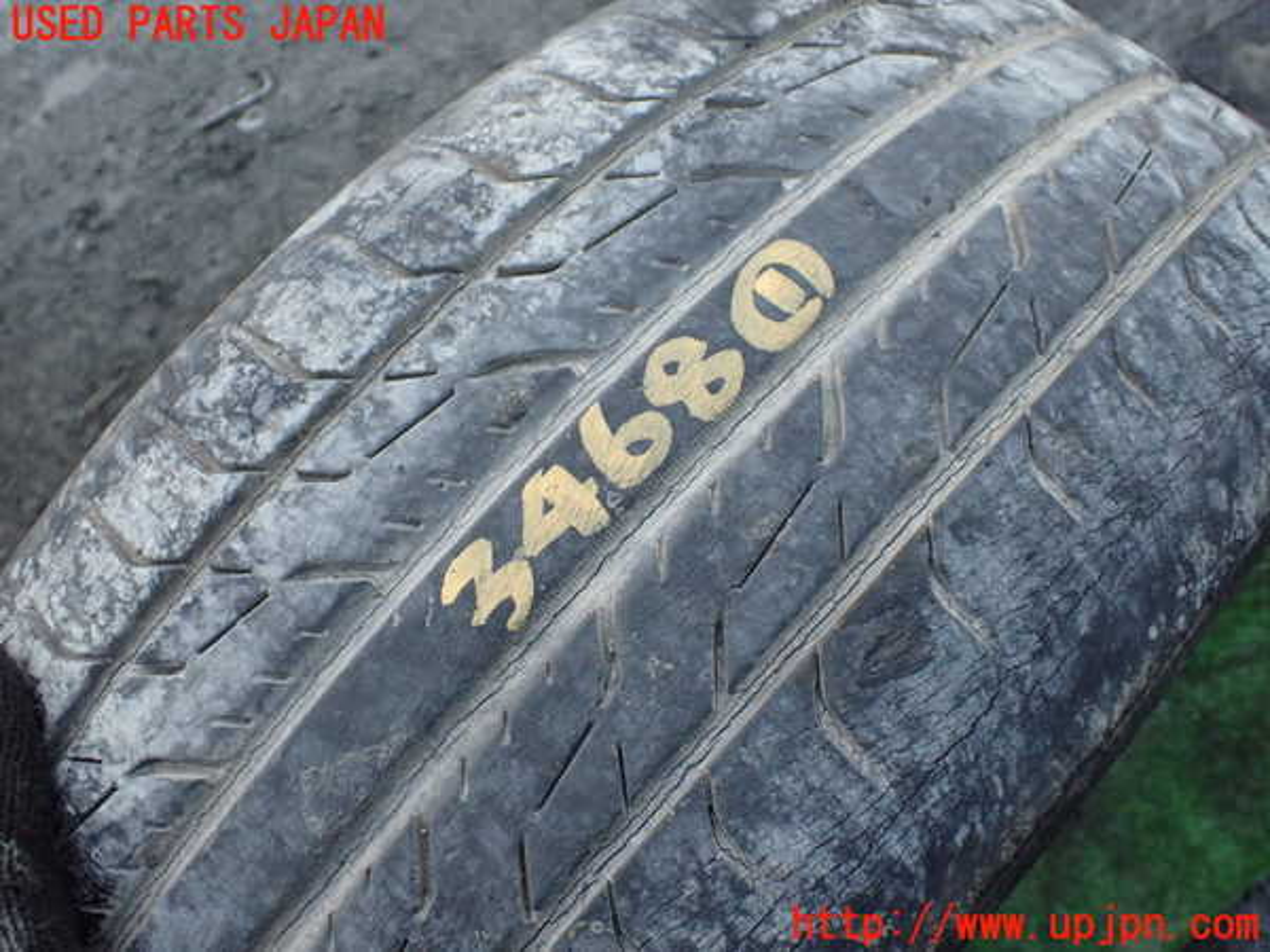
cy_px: 476
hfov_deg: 60.0
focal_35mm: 30
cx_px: 635
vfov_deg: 46.8
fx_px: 1101
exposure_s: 1/125
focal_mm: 5.4
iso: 800
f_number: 2.3
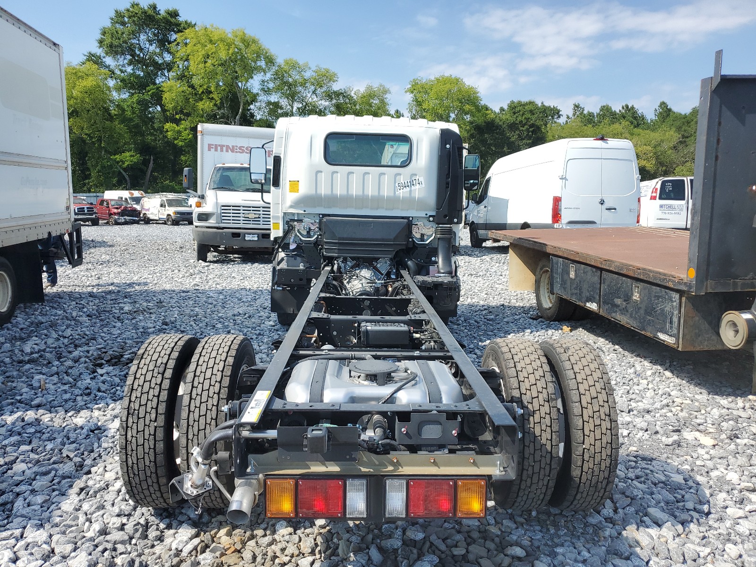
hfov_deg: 67.3
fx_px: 568
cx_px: 378
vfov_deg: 53.1
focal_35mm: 26
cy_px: 284
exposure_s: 1/2500
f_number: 1.5
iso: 50
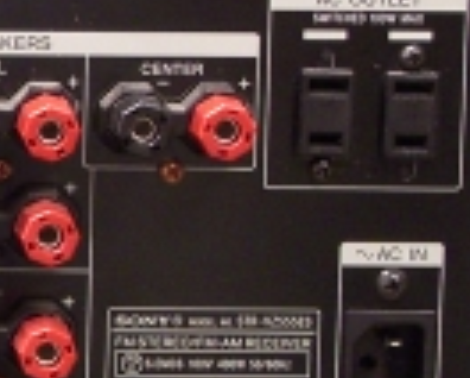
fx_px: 3747
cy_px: 246
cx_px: -324
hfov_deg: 7.0
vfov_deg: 5.8
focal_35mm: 269
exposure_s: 1/6
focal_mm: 11.8
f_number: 3.6
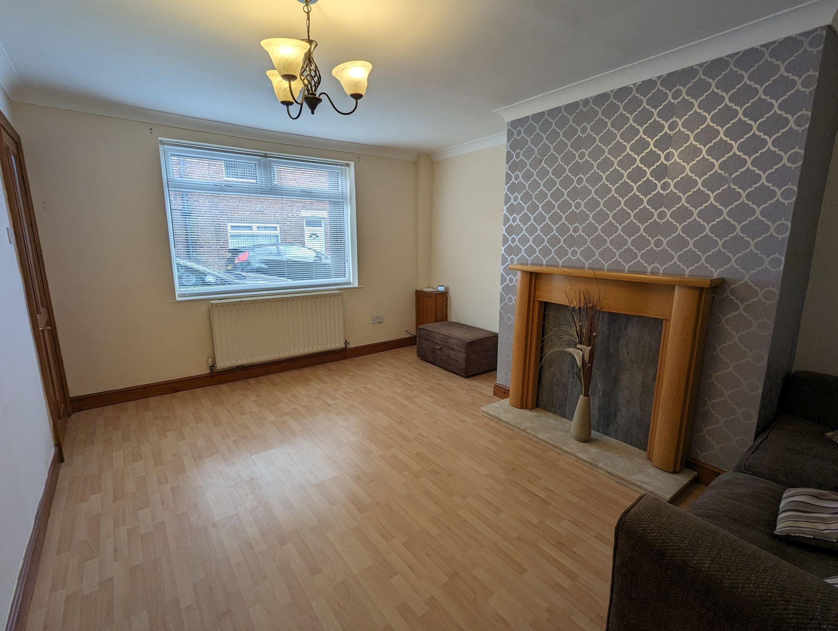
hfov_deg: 94.4
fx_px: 388
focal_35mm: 16
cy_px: 316
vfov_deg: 78.2
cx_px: 419
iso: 41
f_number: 2.2
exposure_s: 1/100
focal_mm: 2.35
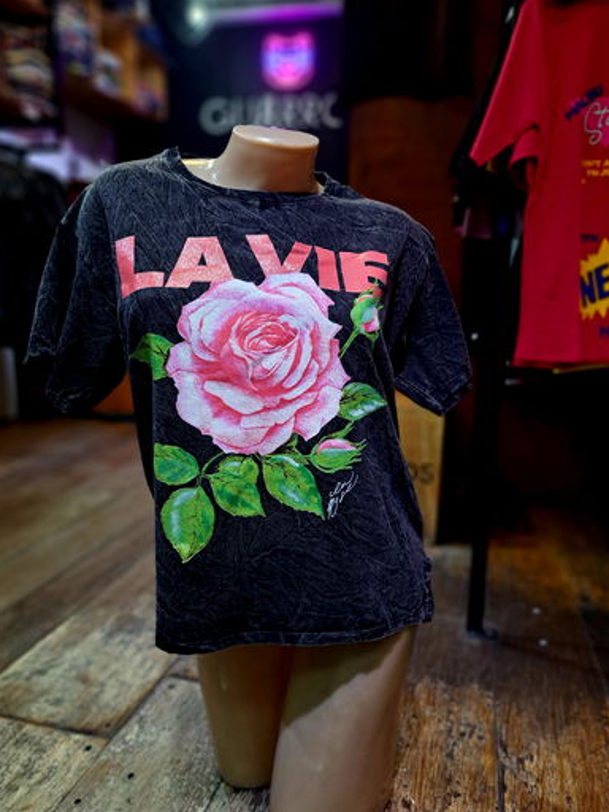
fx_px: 586
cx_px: 308
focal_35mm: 25
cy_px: 404
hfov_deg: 54.9
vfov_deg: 69.4
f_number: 1.8
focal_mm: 5.23
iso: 100
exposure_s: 1/50
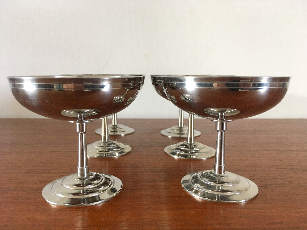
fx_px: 257
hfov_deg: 61.7
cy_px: 115
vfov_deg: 48.2
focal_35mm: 29
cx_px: 154
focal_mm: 4.15
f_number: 2.2
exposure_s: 1/33
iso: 200
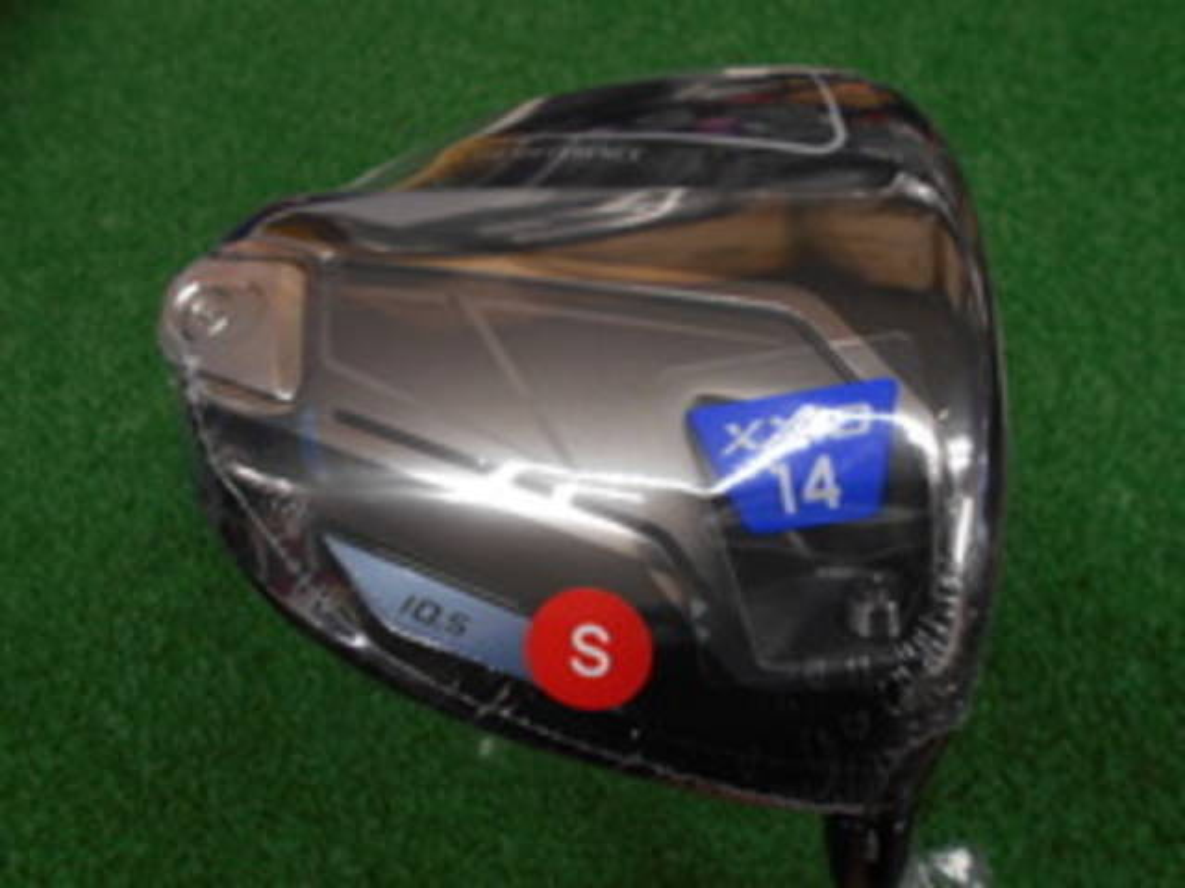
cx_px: 592
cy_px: 444
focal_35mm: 26
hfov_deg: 67.3
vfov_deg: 53.1
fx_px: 890
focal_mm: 4.6
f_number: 3.2
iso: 180
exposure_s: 1/30
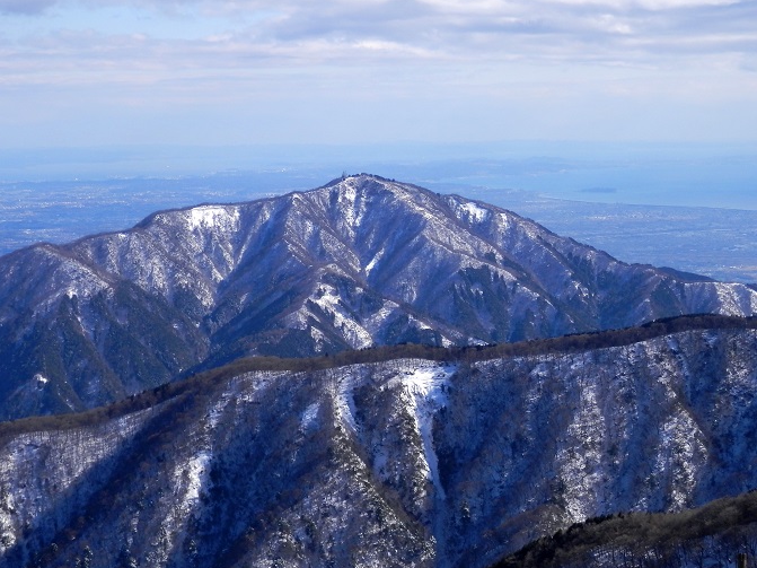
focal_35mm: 87
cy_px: 278
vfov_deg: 17.0
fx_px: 1902
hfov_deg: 22.5
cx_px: 415
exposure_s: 1/800
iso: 80
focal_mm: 13.1
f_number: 4.5
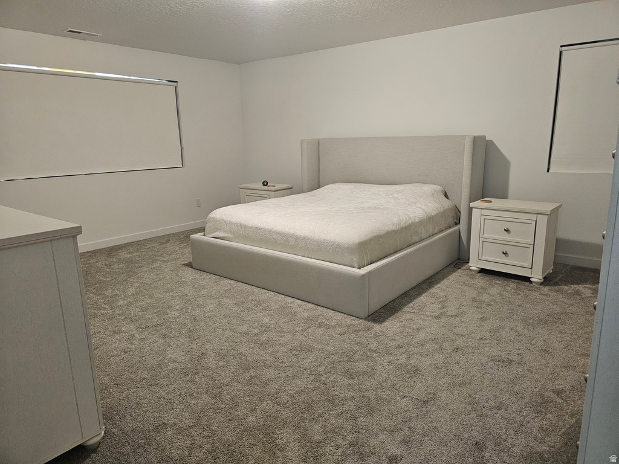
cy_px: 232
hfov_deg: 73.9
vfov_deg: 58.9
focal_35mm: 23
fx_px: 411
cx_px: 310
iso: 1000
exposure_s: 1/120
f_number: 1.7
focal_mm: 6.3
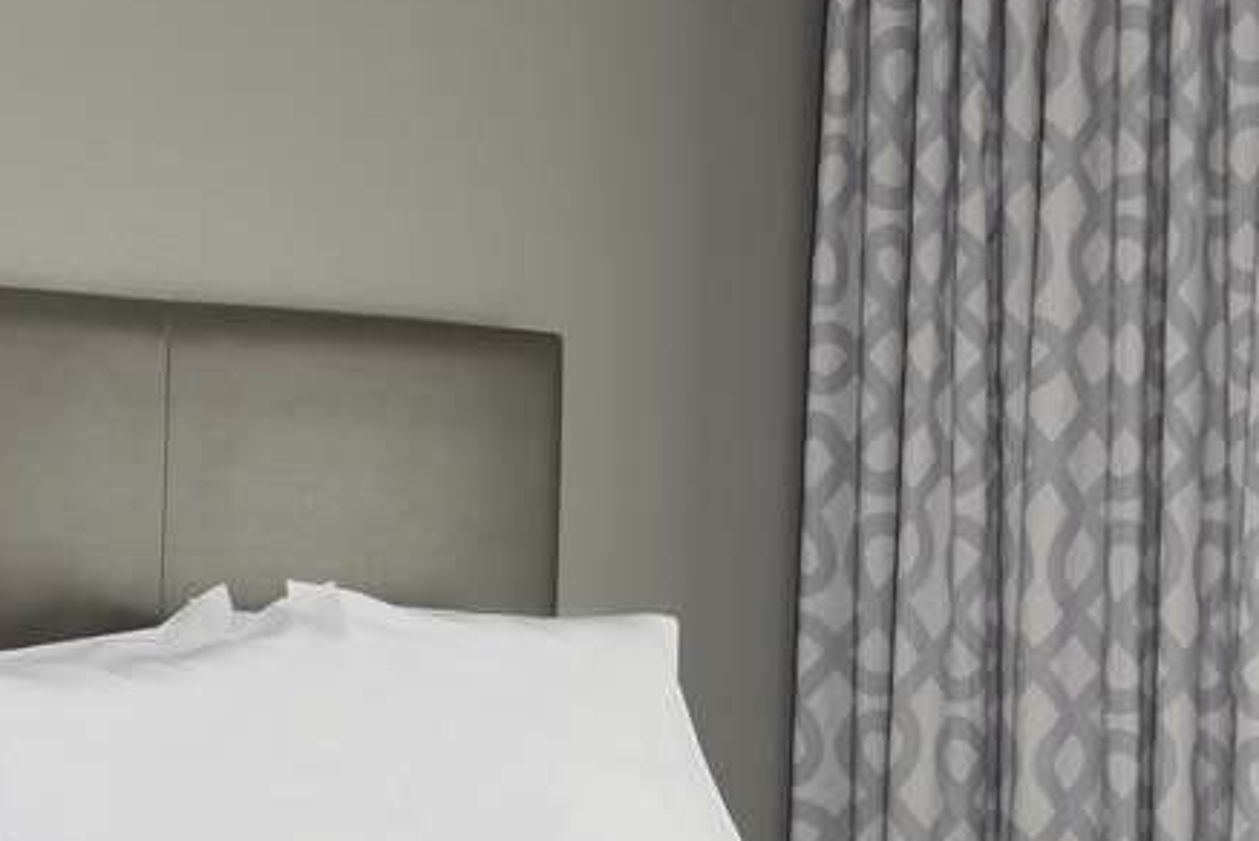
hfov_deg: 18.9
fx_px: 3604
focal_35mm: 103
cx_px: -173
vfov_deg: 13.3
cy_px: 523
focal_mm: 30
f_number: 10
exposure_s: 1/20
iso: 64
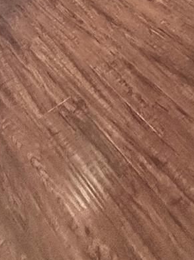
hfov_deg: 26.4
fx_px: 411
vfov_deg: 21.2
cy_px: -221
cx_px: 128
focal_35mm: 55
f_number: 2.2
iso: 500
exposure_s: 1/60
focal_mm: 2.22
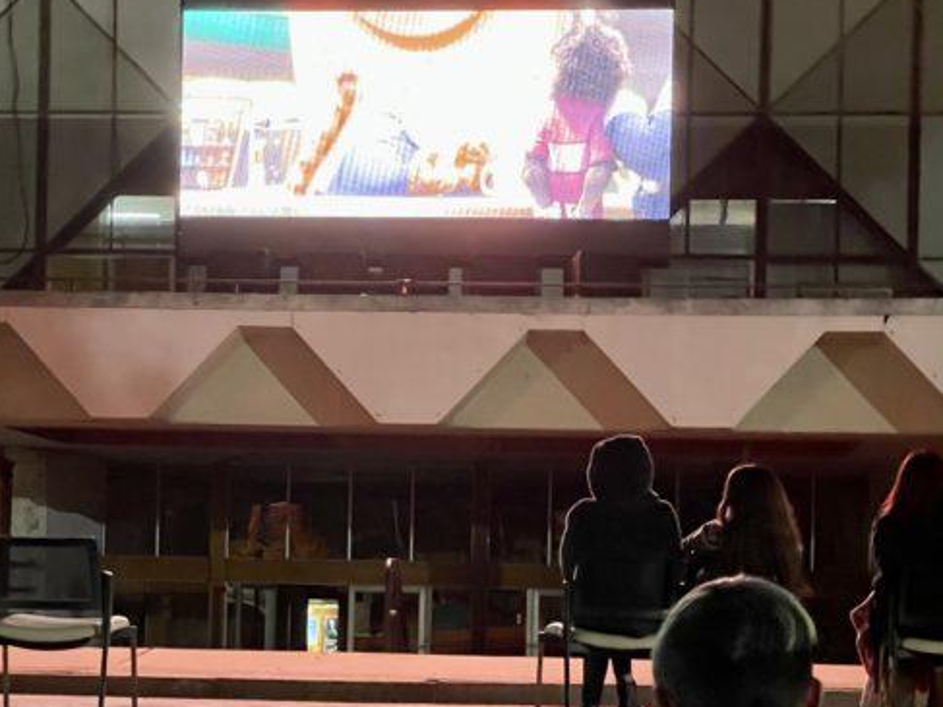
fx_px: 2751
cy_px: 471
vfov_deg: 14.6
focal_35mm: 101
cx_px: 327
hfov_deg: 19.4
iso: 1000
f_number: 2.2
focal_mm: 7.5
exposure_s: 1/29
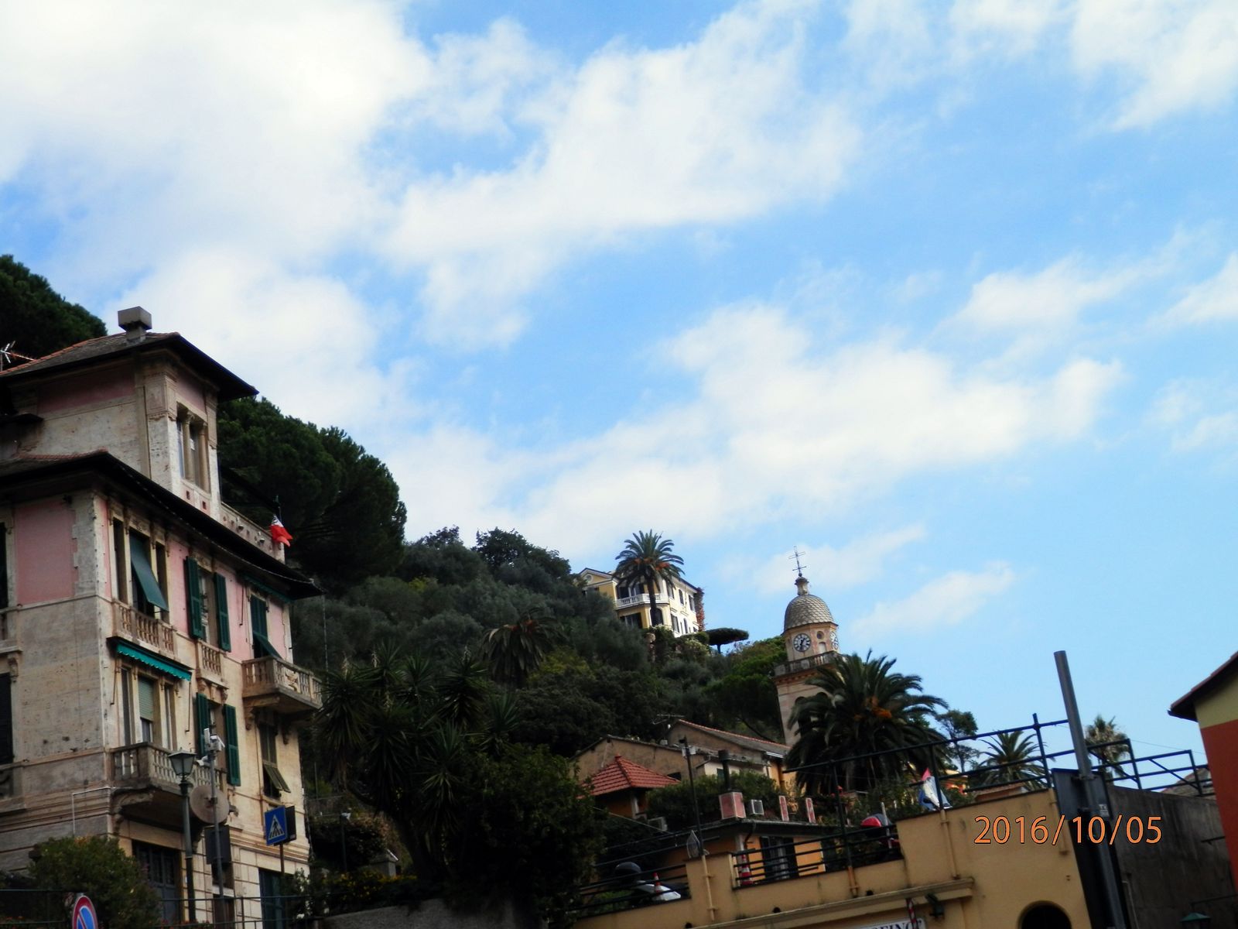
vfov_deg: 29.7
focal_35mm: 49
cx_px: 619
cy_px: 464
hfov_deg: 38.9
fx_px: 1752
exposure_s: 1/125
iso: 100
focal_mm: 8.9
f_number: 11.2
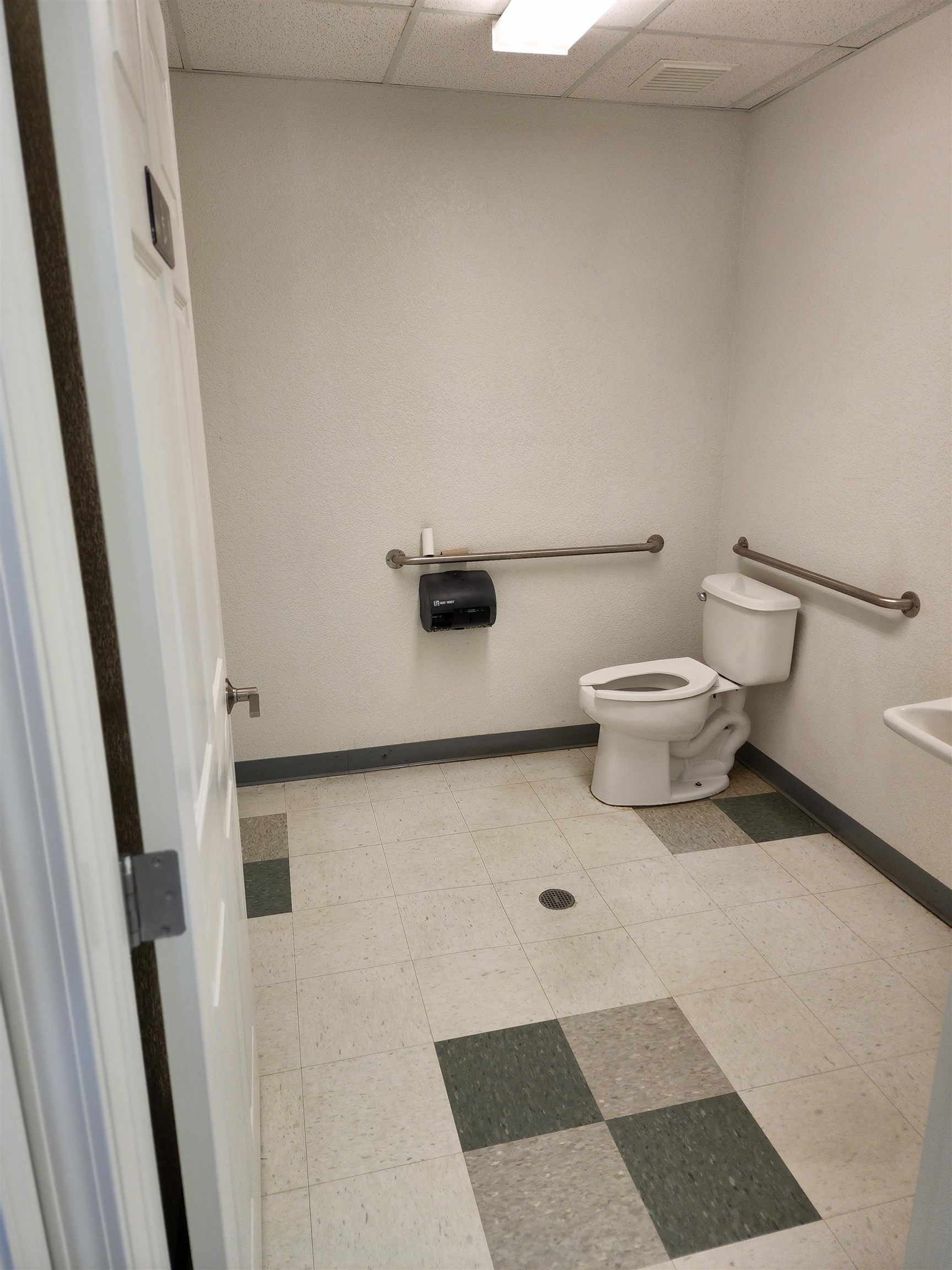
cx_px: 476
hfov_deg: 58.9
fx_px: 843
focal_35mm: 23
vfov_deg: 73.9
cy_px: 635
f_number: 1.8
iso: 200
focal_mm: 6.4
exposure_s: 1/120
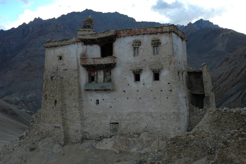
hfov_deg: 38.9
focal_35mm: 51
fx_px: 348
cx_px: 123
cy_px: 82
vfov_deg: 26.5
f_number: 5.6
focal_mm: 34
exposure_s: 1/125
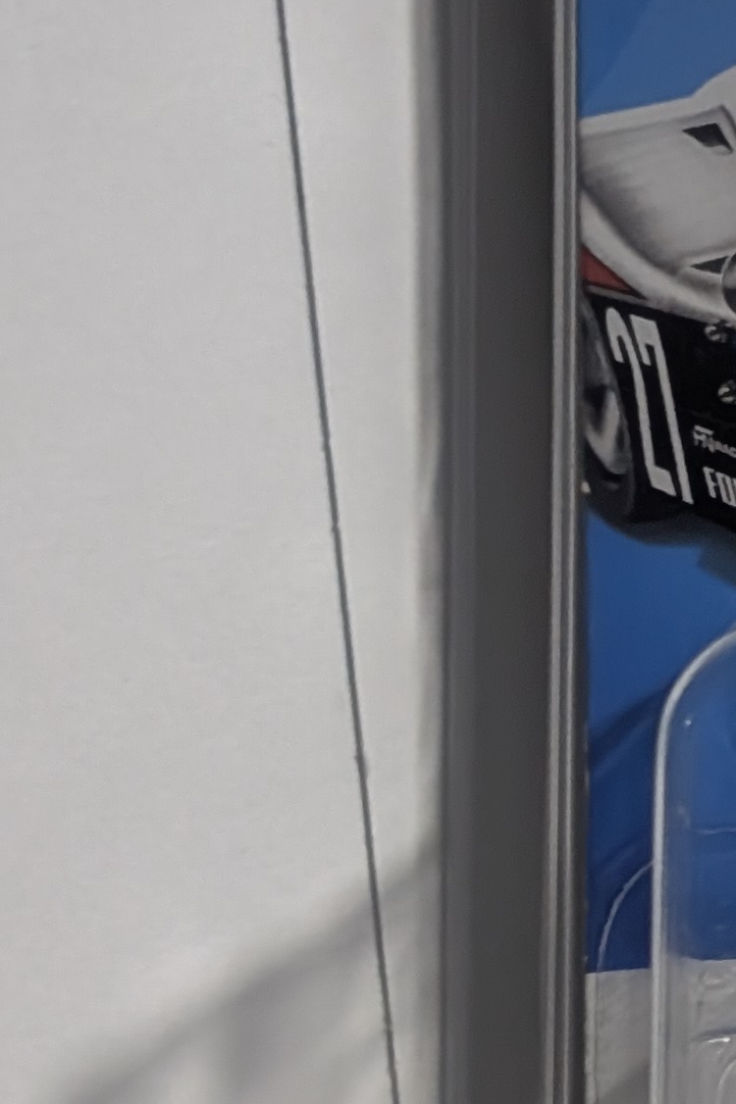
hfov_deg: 7.2
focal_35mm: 185
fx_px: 5676
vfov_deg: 11.1
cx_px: 1461
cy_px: 782
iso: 184
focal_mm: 6.9
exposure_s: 1/95.6
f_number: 1.68
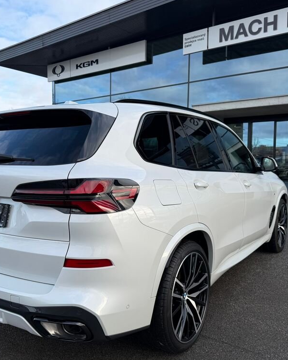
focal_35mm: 32
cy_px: 181
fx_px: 341
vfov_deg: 55.7
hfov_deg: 45.6
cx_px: 117
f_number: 1.78
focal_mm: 6.76
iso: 80
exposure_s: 1/1174
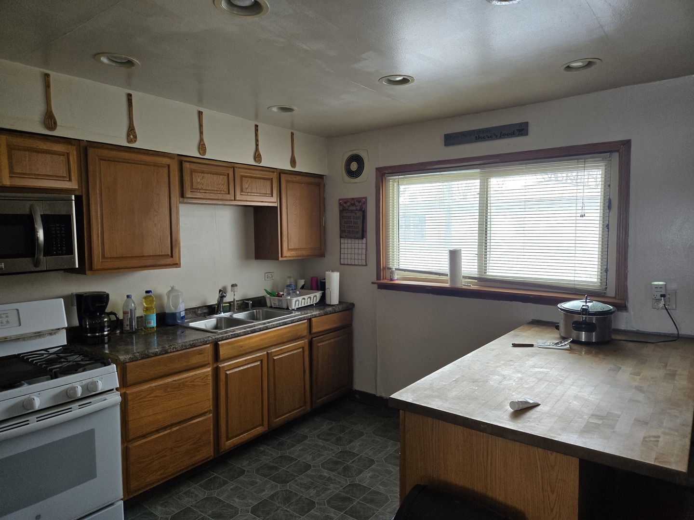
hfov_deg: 73.9
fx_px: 461
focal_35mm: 23
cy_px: 260
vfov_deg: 58.9
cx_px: 347
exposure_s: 1/120
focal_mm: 5.4
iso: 320
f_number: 1.8
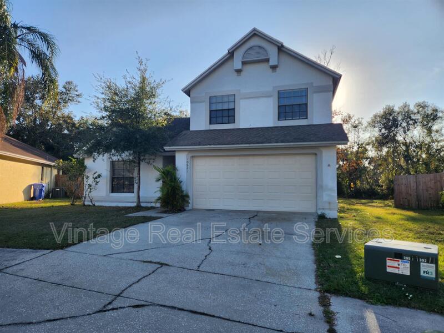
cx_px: 222
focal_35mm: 23
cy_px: 166
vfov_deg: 58.9
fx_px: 295
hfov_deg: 73.9
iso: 20
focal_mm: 5.4
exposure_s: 1/1151
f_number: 1.8
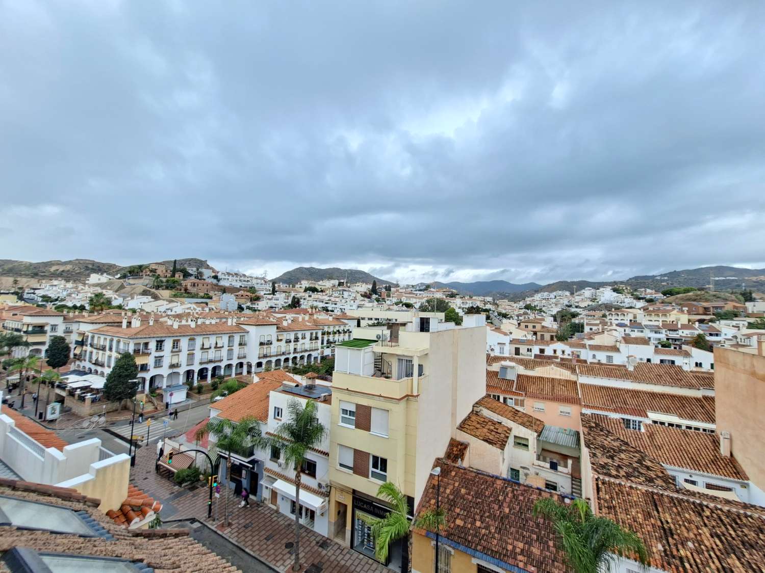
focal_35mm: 13
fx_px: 287
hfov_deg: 106.2
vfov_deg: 89.9
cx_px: 382
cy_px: 286
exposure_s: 1/120
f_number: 2.2
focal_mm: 1.74
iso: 40
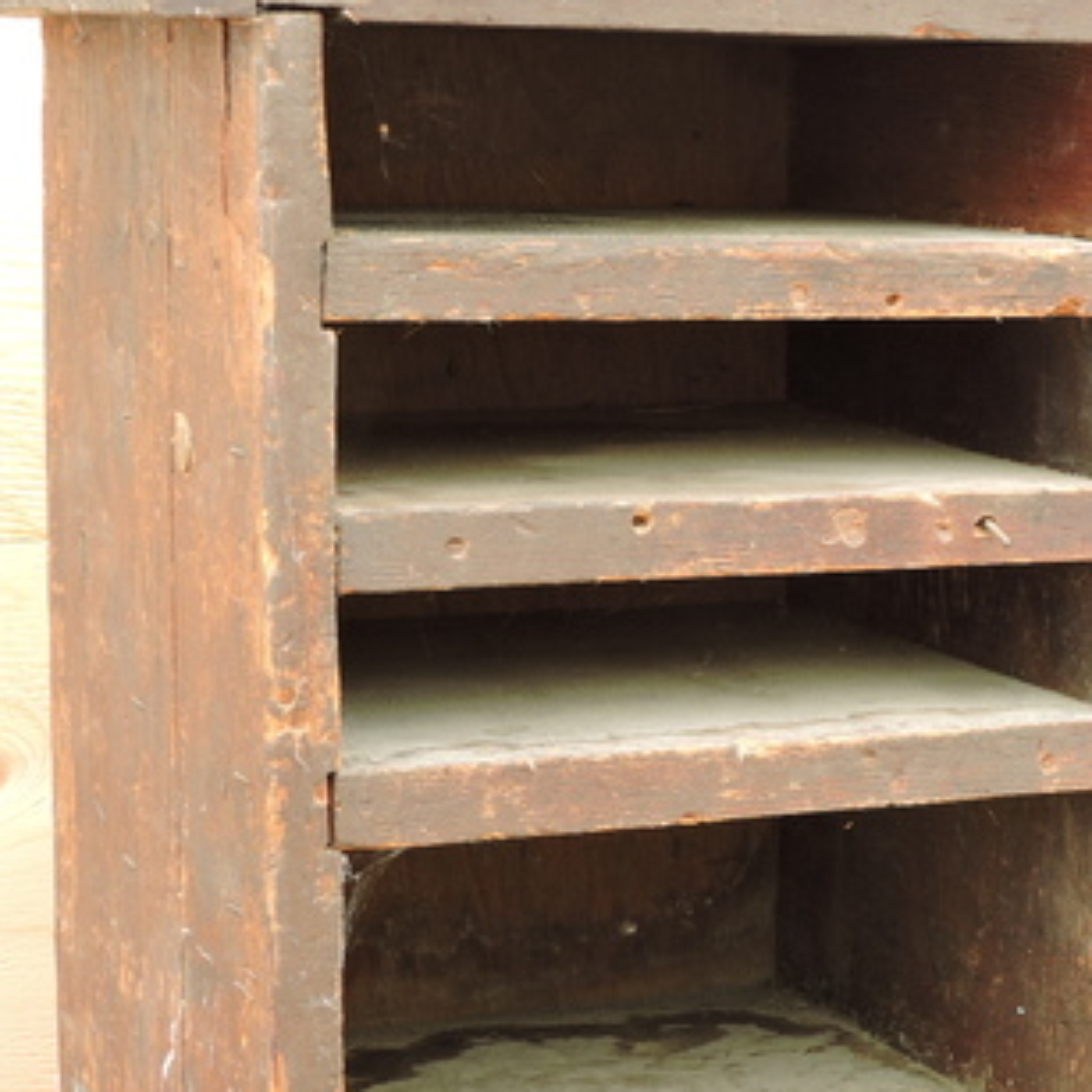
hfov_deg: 17.2
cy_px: 592
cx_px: 966
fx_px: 3569
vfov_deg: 17.4
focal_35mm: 100
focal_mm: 9.9
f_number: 4
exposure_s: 1/30
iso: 100
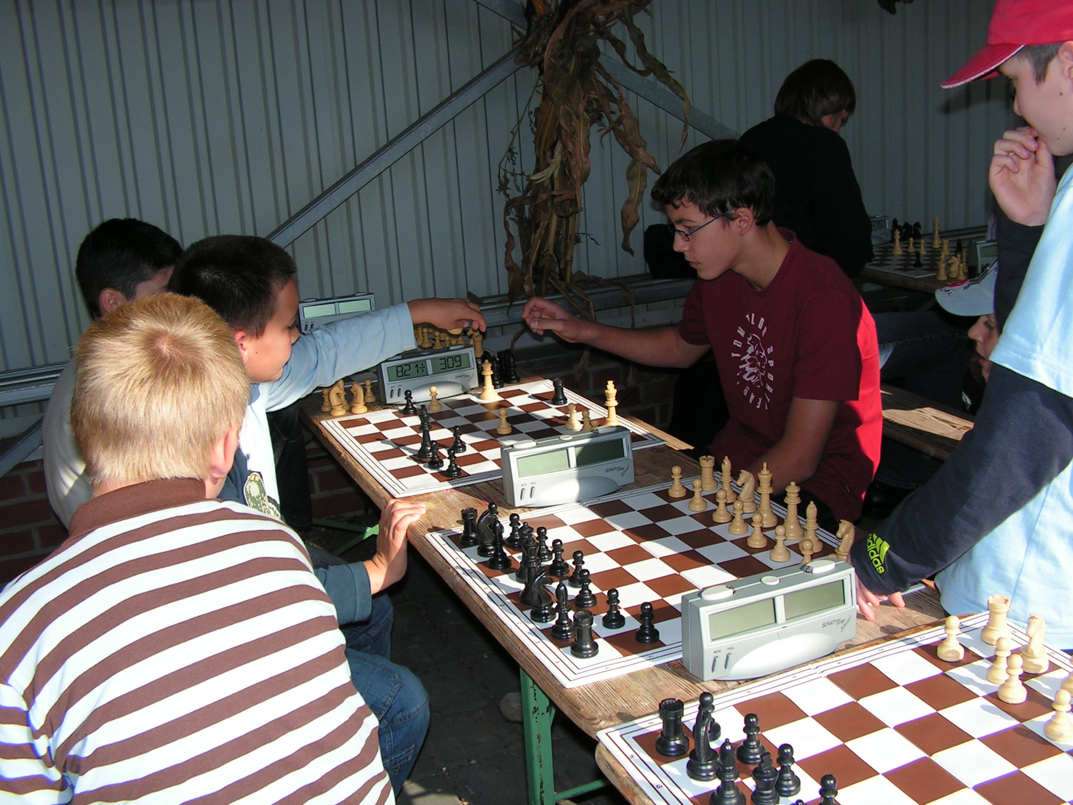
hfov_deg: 51.4
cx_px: 536
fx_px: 1116
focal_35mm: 36
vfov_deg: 39.7
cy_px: 402
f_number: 3.2
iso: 64
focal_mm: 6
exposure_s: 1/1000
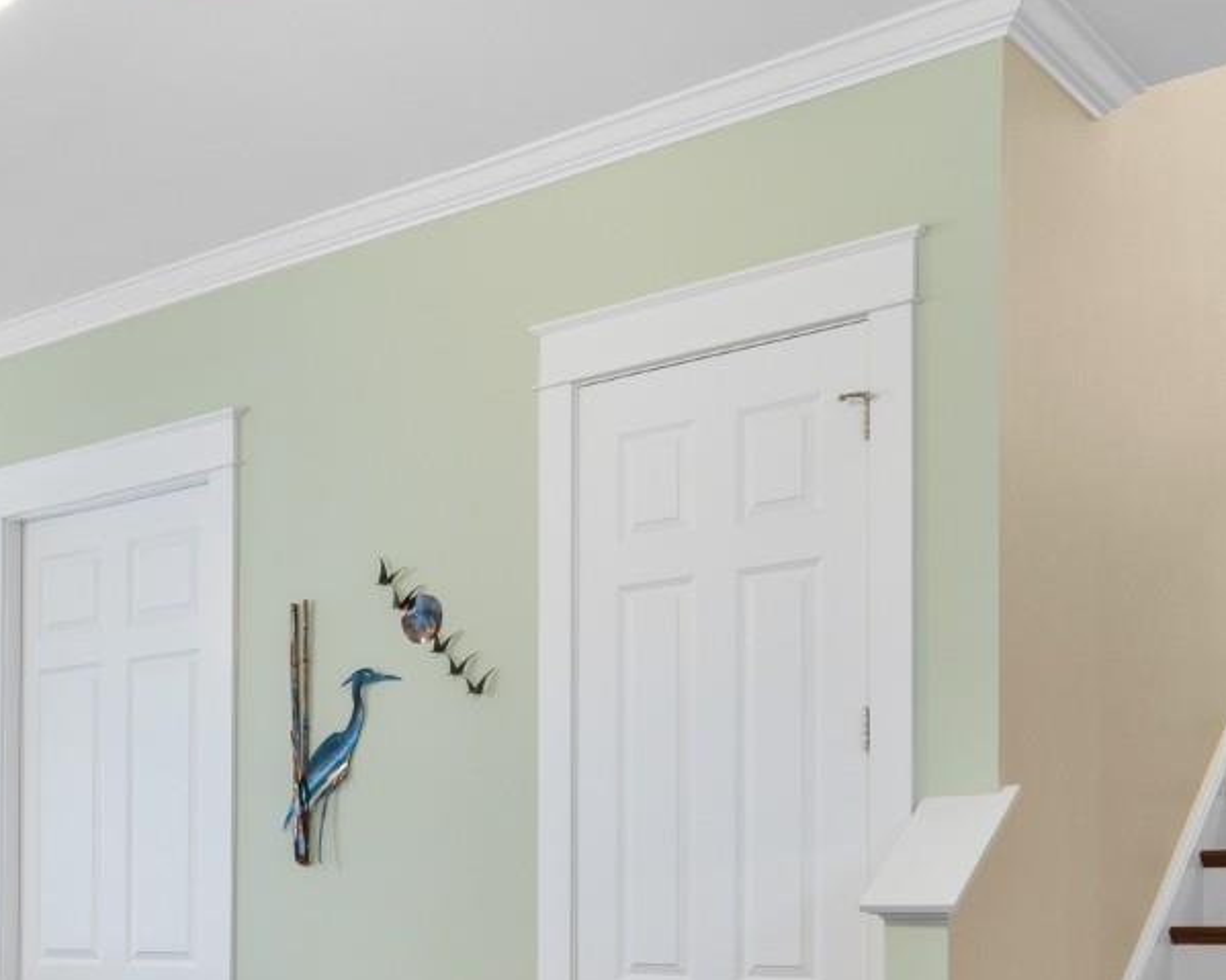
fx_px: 1705
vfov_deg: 30.6
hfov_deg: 36.5
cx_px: 74
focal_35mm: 47
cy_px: 883
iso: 100
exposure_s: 1/6
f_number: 4.5
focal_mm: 10
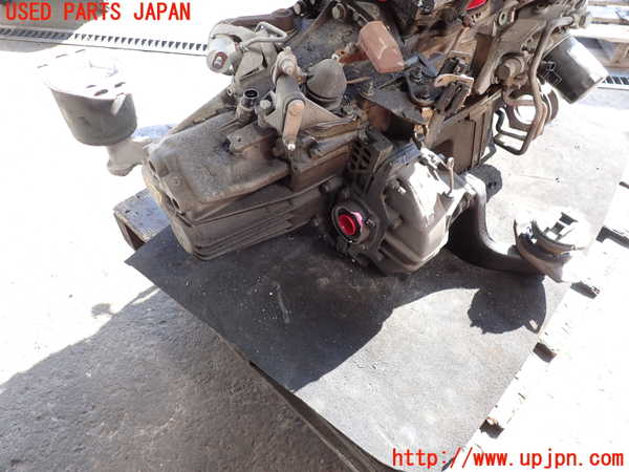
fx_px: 454
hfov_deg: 69.4
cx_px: 314
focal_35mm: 25
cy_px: 236
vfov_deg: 54.9
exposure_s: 1/80
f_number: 2.8
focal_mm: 4.5
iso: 100
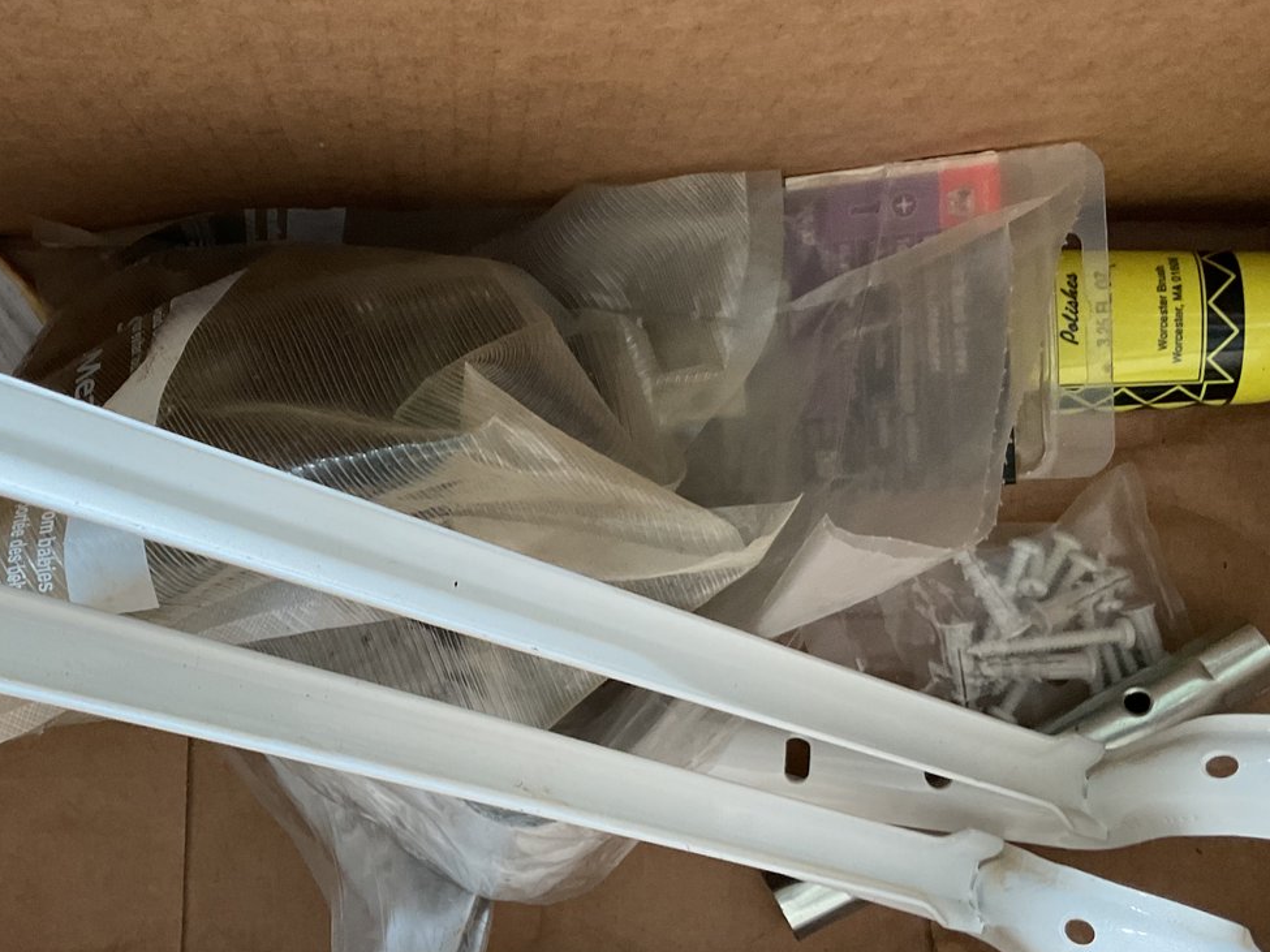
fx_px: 1651
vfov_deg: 32.2
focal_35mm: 45
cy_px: 493
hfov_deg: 41.6
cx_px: 444
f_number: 1.8
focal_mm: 3
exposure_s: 1/60
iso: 80
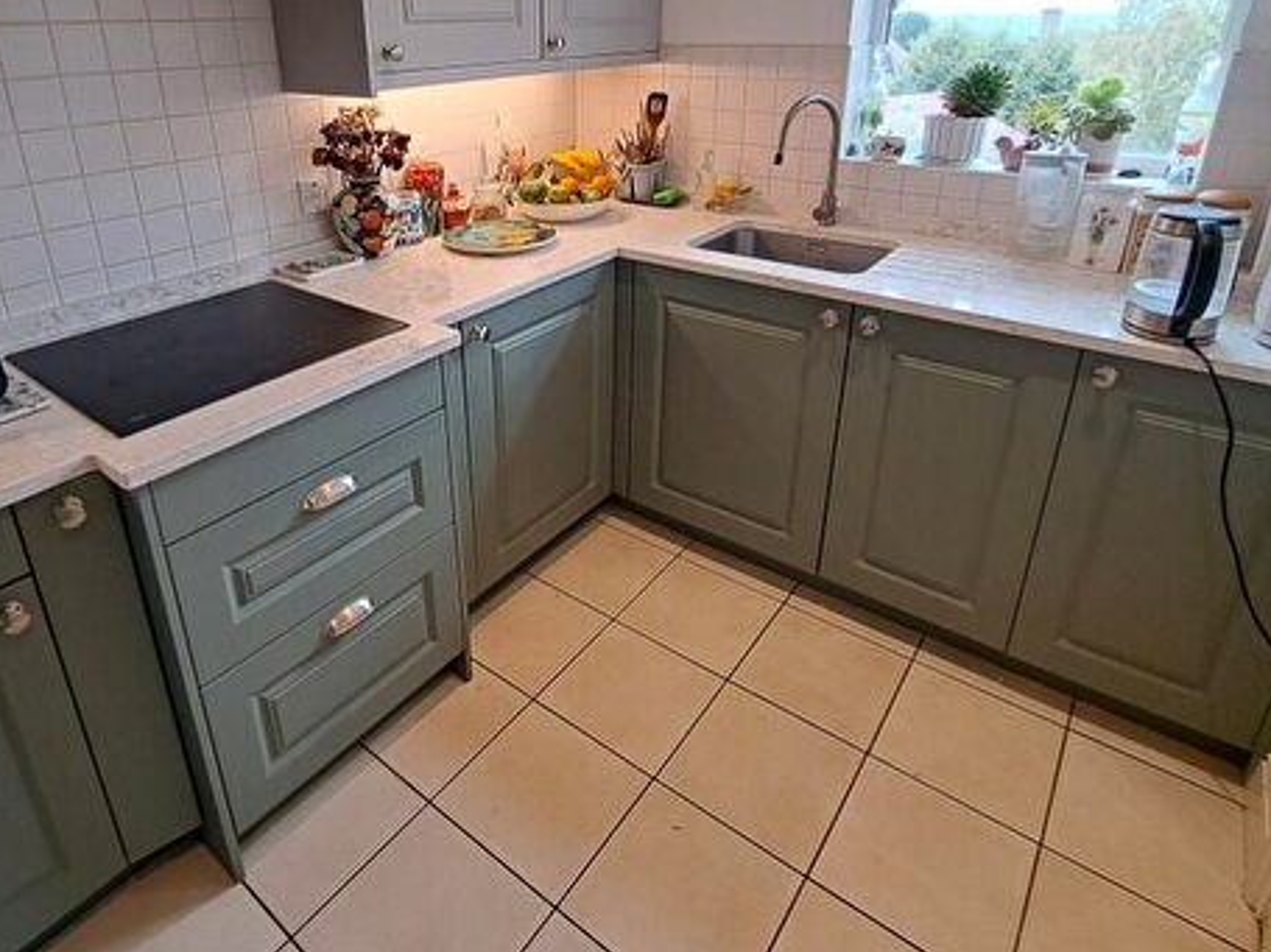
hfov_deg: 81.3
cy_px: 303
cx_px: 550
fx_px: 734
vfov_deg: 63.9
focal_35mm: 20
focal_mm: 1.74
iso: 50
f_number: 2.2
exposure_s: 1/50
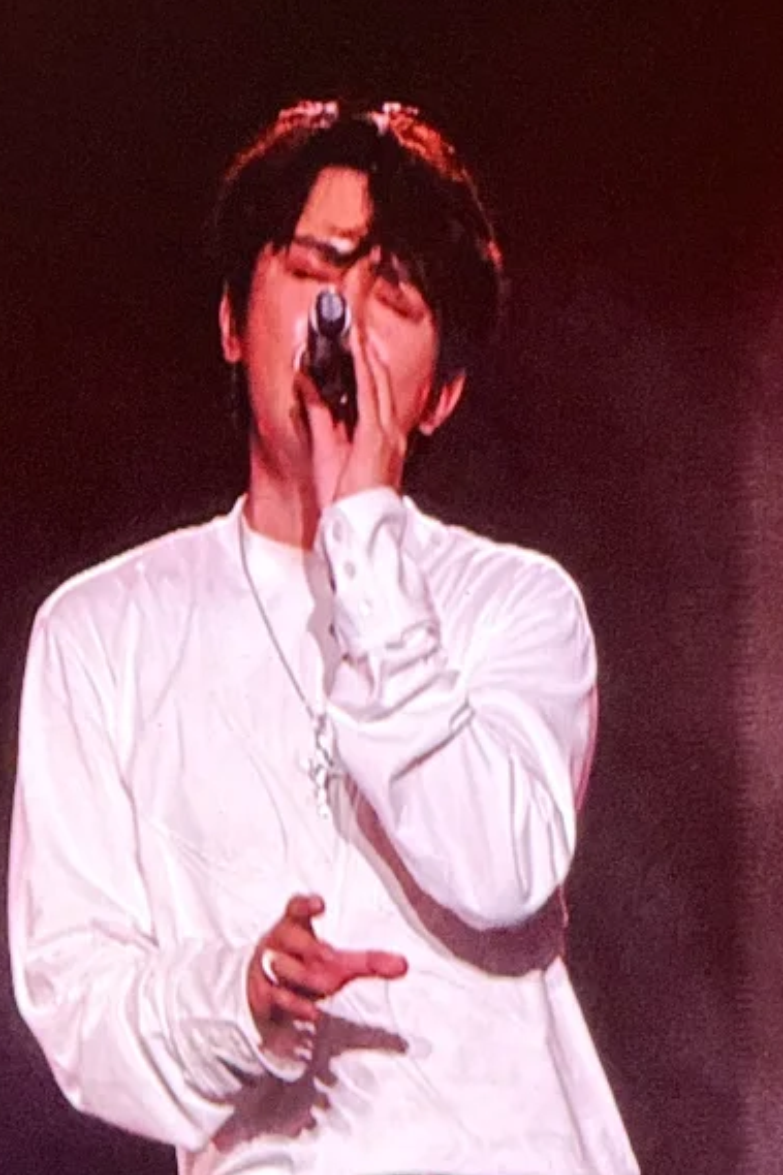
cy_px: 260
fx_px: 10315
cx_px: 68
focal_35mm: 316
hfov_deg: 4.3
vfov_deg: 6.5
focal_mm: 15.66
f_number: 2.8
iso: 640
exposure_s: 1/40
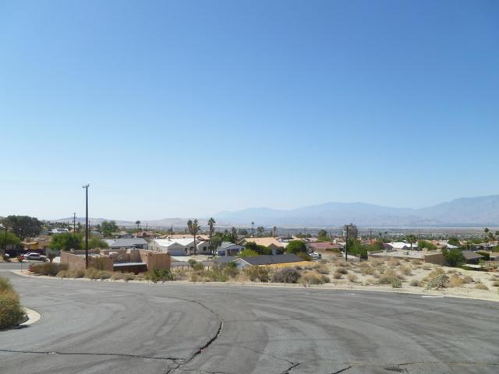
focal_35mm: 28
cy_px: 187
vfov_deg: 49.7
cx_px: 250
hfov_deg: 63.4
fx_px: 404
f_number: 3.3
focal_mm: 5
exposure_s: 1/800
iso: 80
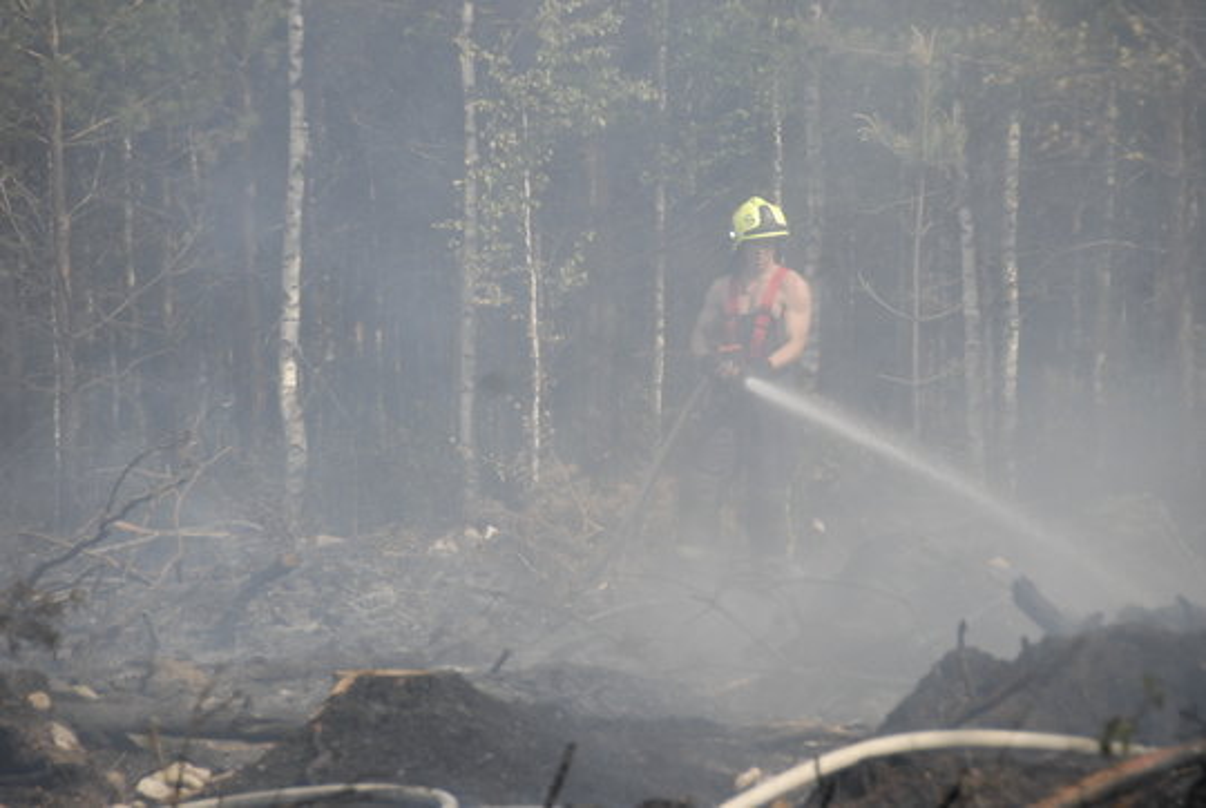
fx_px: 7550
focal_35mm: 225
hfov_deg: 9.1
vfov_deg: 6.1
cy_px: 404
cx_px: 603
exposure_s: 1/1500
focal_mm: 150
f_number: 5.6
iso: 500
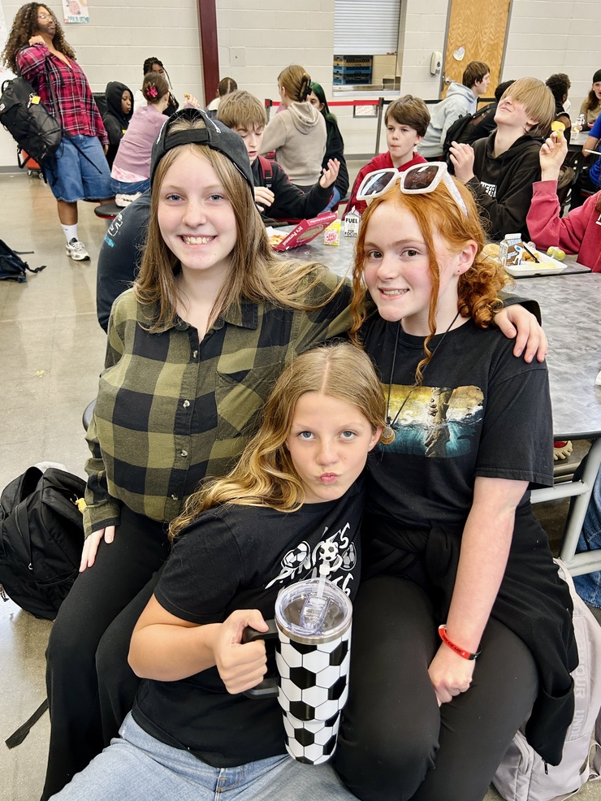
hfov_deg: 51.4
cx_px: 300
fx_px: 625
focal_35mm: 27
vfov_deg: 65.3
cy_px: 414
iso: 125
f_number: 1.5
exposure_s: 1/60
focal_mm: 5.7
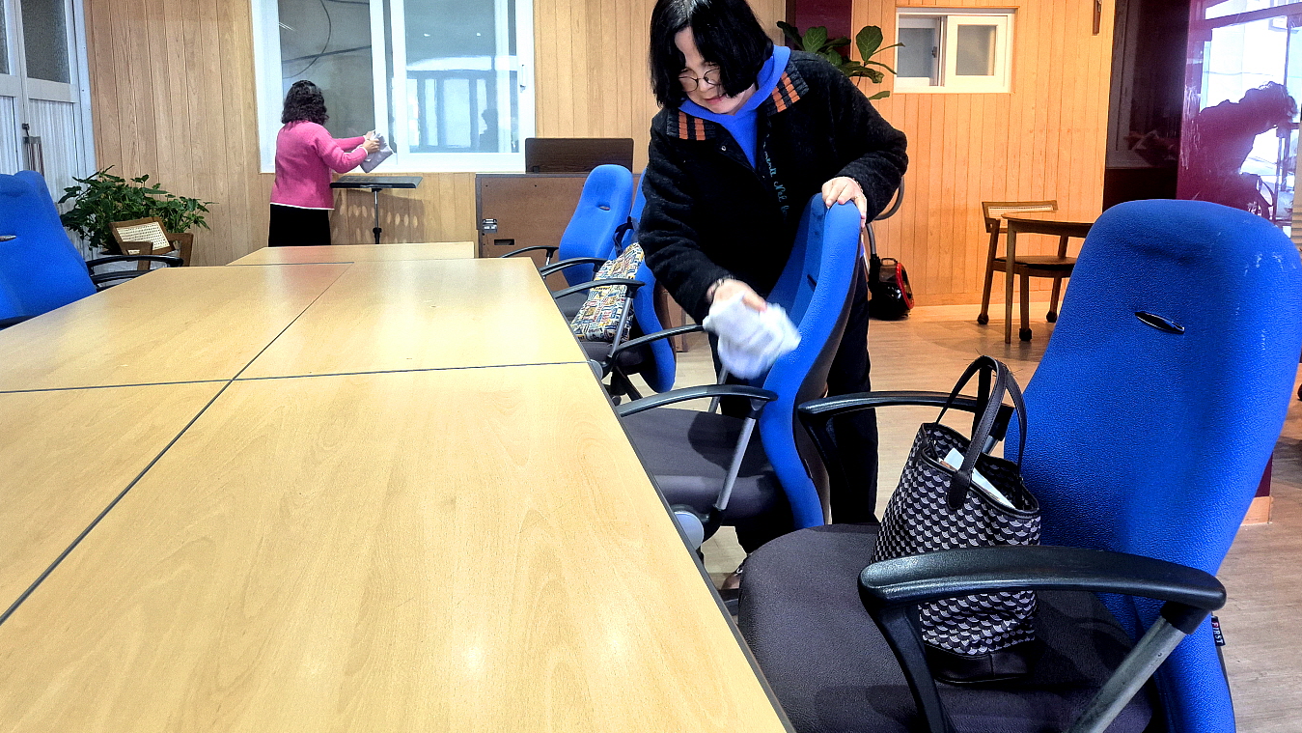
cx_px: 656
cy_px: 242
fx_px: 898
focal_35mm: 26
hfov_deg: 71.9
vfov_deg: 43.7
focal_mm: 5.4
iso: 400
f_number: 1.8
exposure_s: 1/120
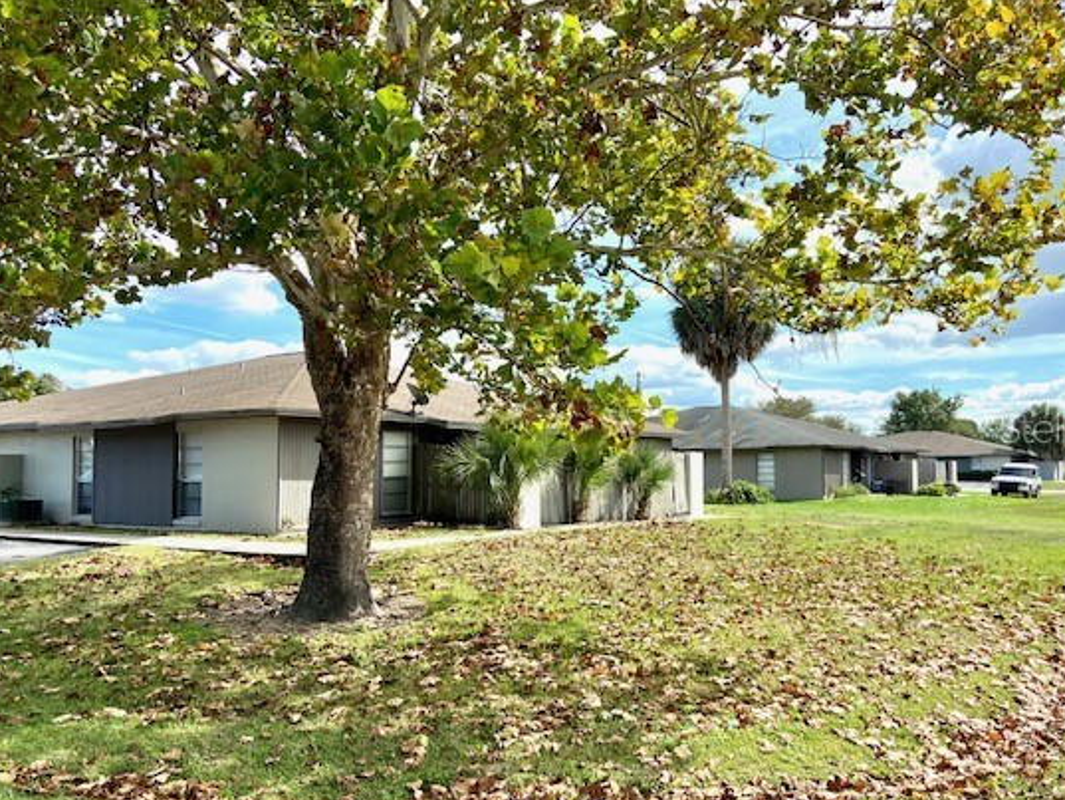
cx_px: 551
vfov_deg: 45.4
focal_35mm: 31
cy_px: 427
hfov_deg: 58.3
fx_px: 954
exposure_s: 1/1464
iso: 32
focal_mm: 4.25
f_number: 1.8
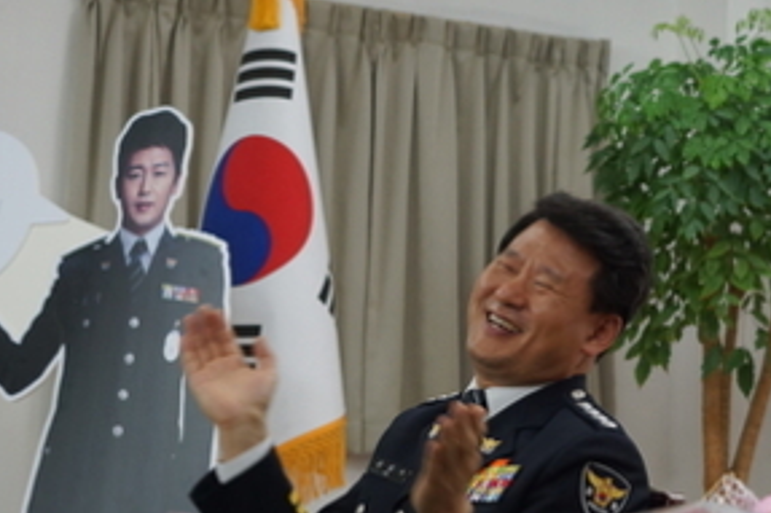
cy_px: 252
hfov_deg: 17.9
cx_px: 823
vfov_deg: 12.3
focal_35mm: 111
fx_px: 2376
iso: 400
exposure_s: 1/60
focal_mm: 30
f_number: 4
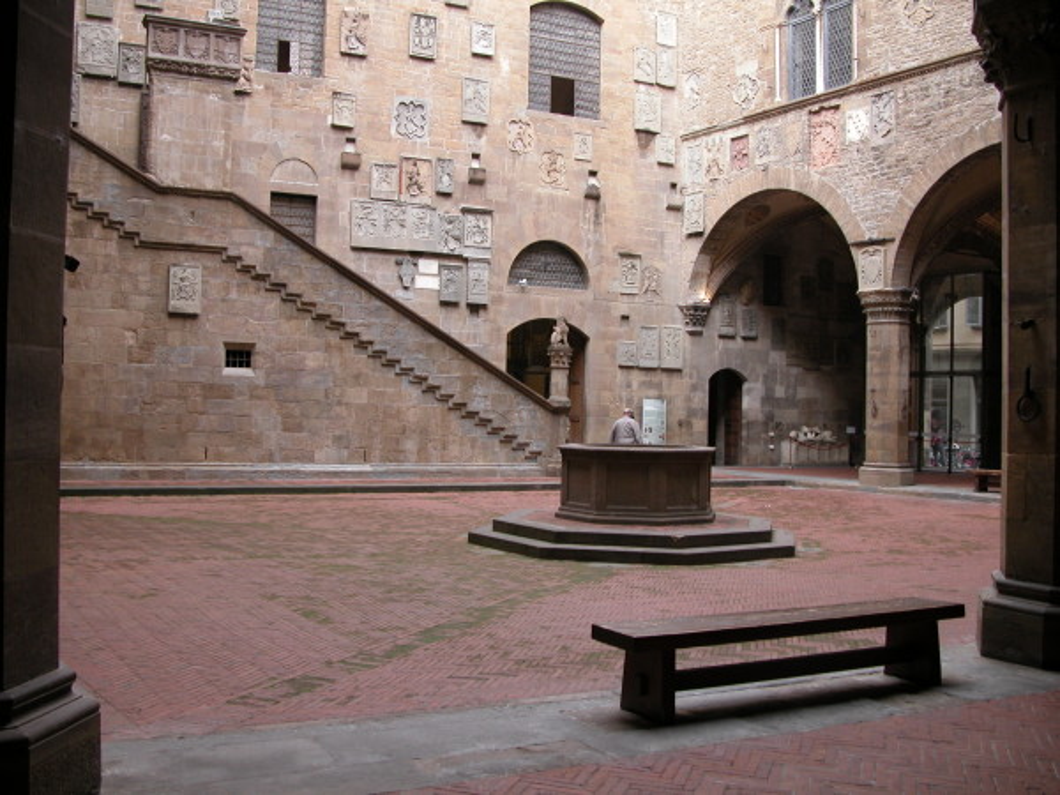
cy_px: 398
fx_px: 1041
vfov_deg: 41.8
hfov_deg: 54.0
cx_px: 530
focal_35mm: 34
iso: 100
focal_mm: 8.9
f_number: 2.8
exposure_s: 1/40.2
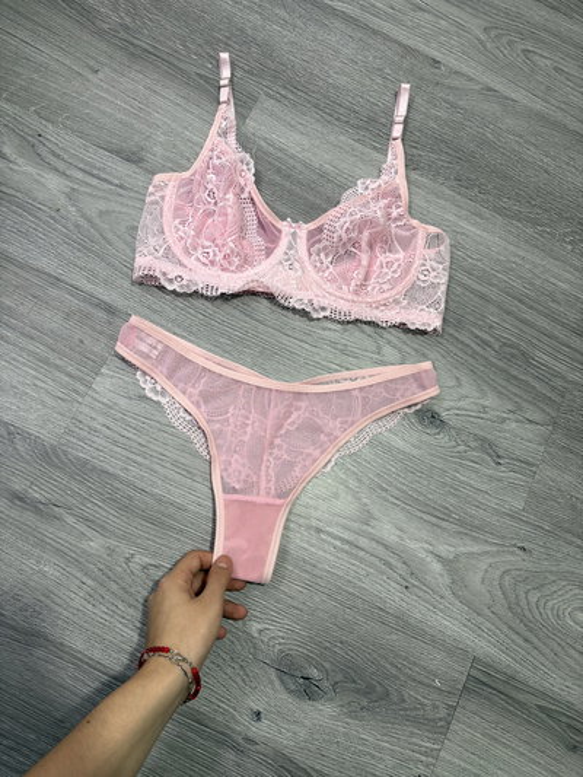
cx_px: 292
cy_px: 388
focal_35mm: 26
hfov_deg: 53.1
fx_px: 584
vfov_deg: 67.3
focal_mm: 5.96
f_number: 1.6
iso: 100
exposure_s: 1/100
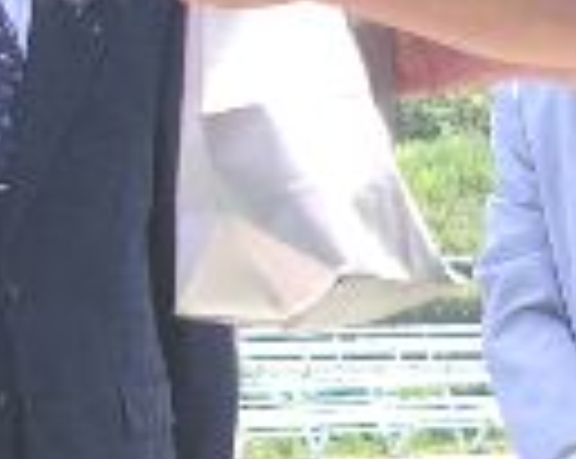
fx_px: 11541
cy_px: -189
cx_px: 180
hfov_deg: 2.9
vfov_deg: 2.3
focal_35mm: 678
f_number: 4
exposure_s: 1/320
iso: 50
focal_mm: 23.1
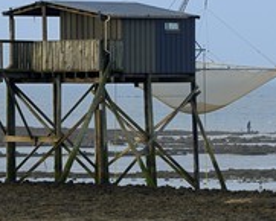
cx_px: 205
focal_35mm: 490
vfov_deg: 3.2
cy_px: 133
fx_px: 4005
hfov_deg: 3.9
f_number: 4.5
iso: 100
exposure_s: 1/160
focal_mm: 150
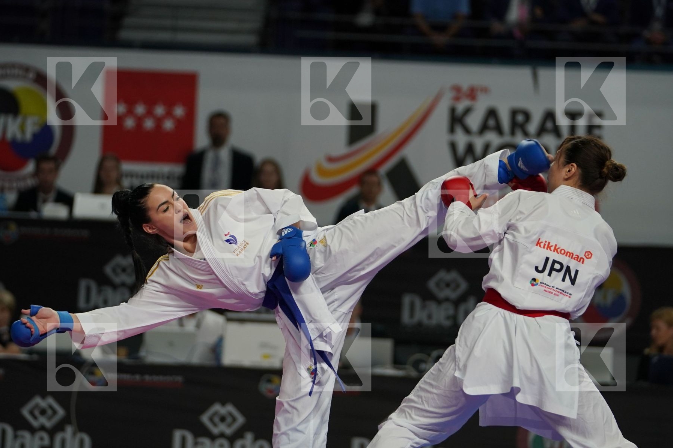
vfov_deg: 5.6
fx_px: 4617
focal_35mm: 247
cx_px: 336
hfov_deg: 8.3
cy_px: 224
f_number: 2.8
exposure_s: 1/1000
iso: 1000
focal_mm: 164
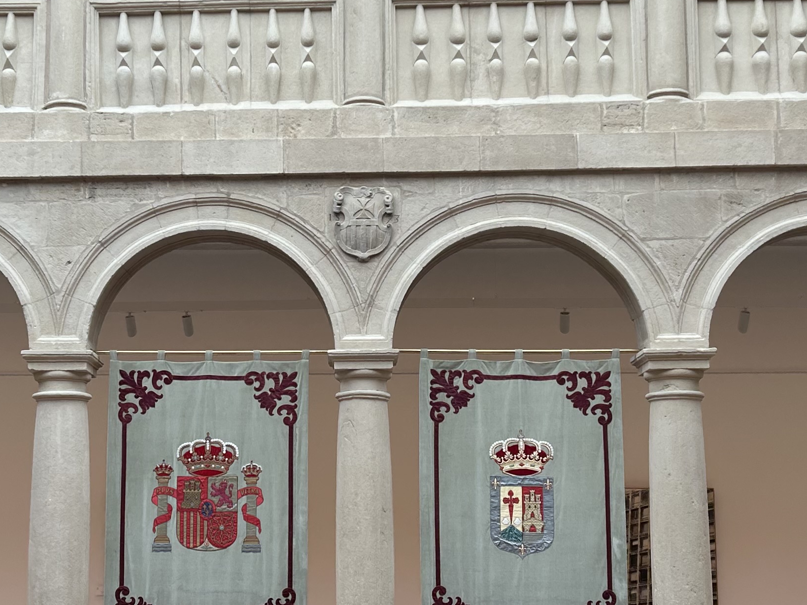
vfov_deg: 22.9
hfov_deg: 30.2
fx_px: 1492
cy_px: 383
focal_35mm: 64
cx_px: 309
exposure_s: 1/114
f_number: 1.5
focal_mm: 5.7
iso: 32
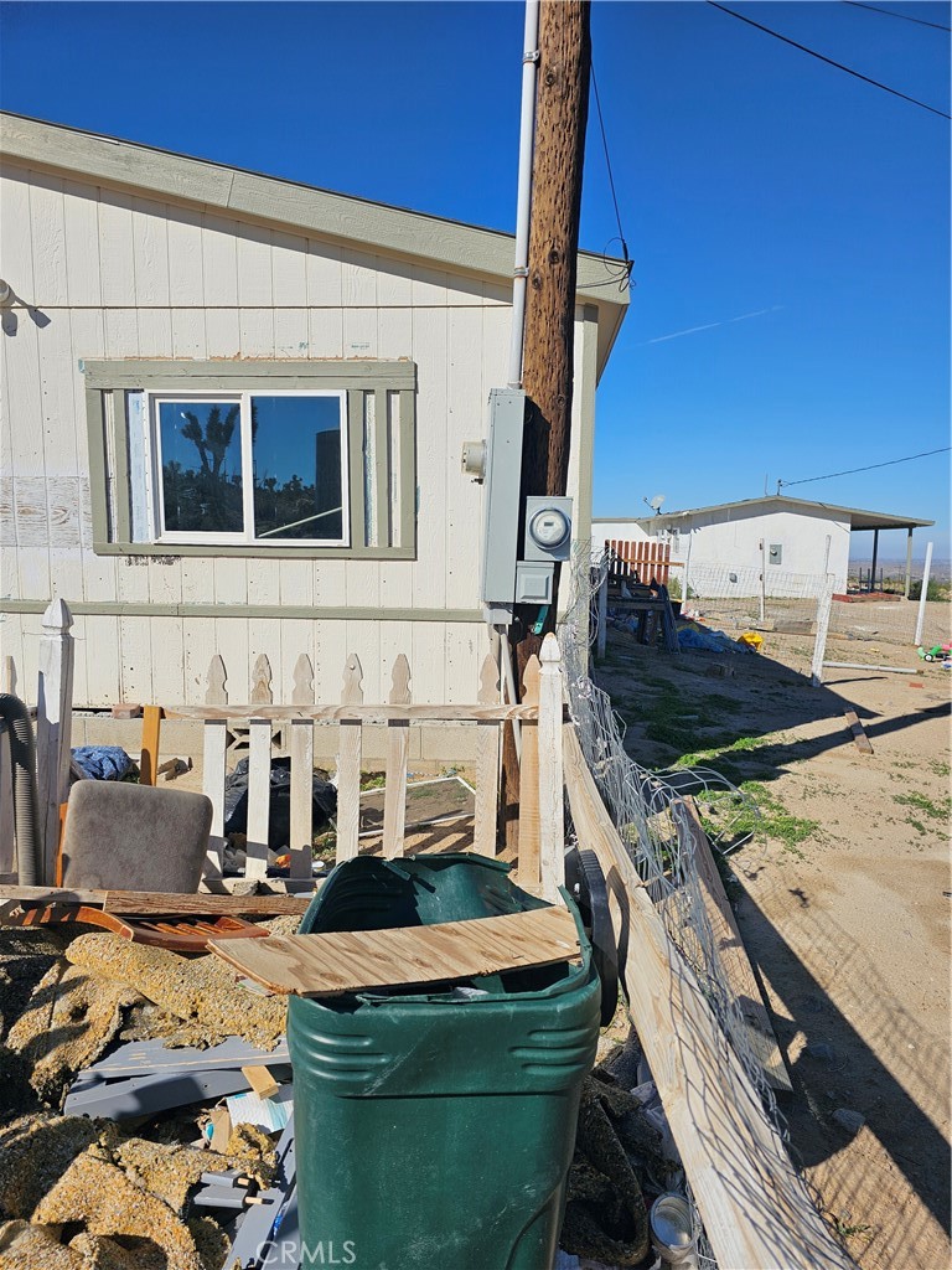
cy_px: 635
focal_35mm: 23
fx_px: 843
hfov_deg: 58.9
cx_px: 476
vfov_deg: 73.9
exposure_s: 1/2000
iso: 10
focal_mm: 6.3
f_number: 1.7
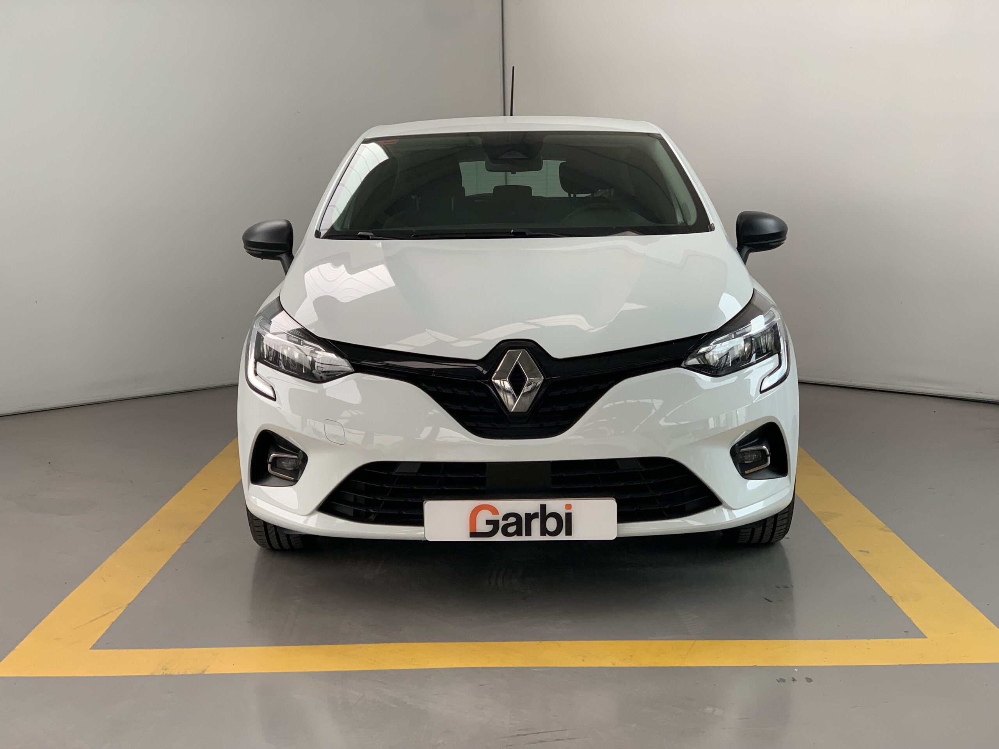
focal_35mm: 52
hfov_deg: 36.8
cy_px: 374
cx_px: 500
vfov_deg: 28.0
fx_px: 1501
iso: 64
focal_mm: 6
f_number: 2.4
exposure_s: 1/122
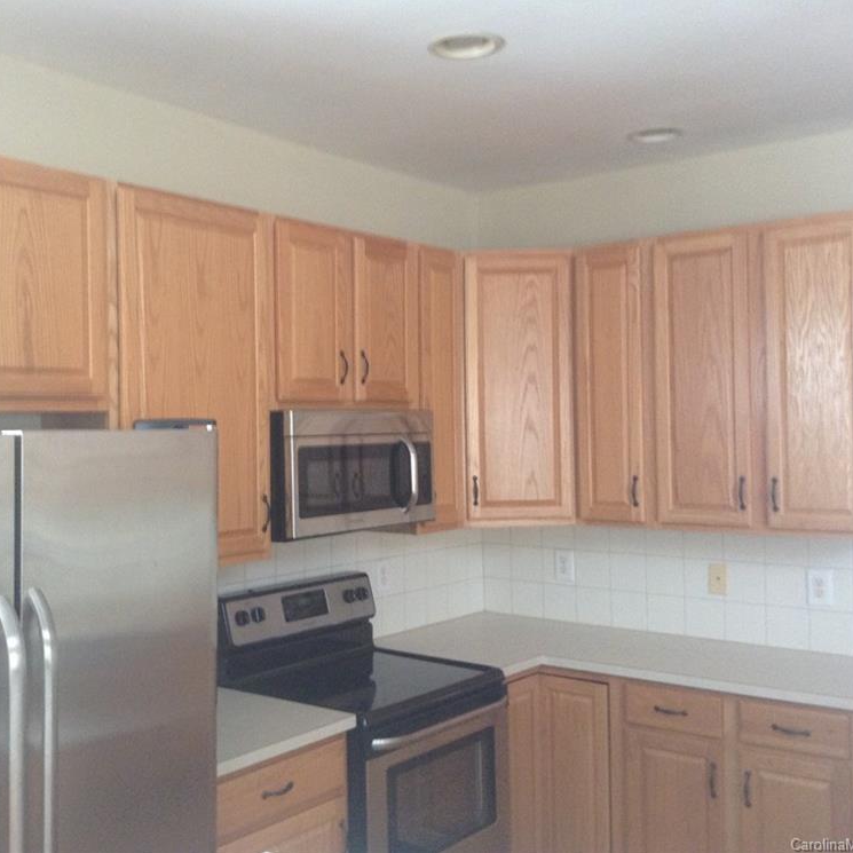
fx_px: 1115
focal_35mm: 40
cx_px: 335
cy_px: 418
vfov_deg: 41.9
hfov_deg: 41.6
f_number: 2.4
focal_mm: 3.3
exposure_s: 1/25
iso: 100
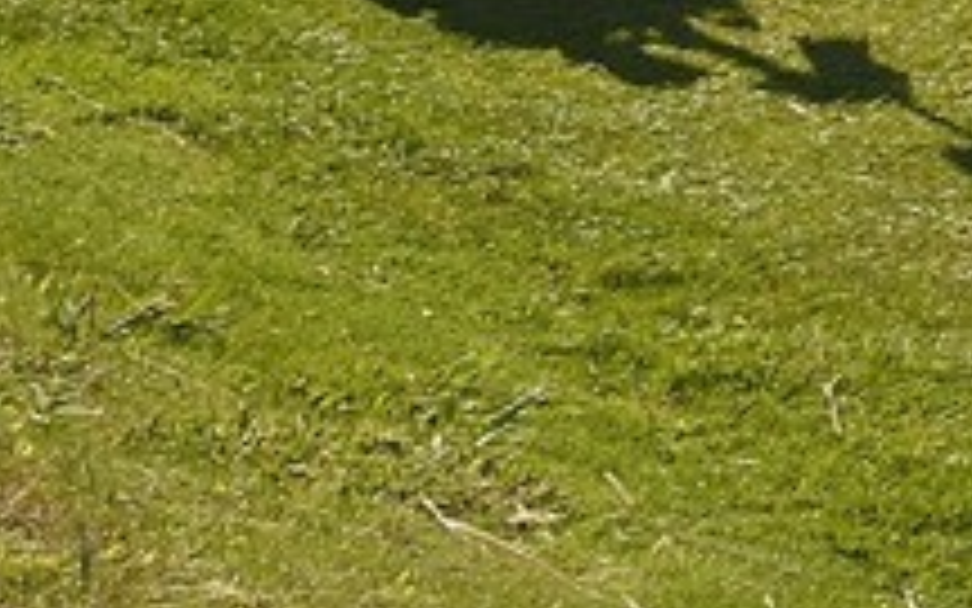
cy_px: -1284
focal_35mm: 332
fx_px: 8795
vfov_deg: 3.8
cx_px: 2997
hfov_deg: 5.9
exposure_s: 1/250
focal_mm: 44
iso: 200
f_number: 14
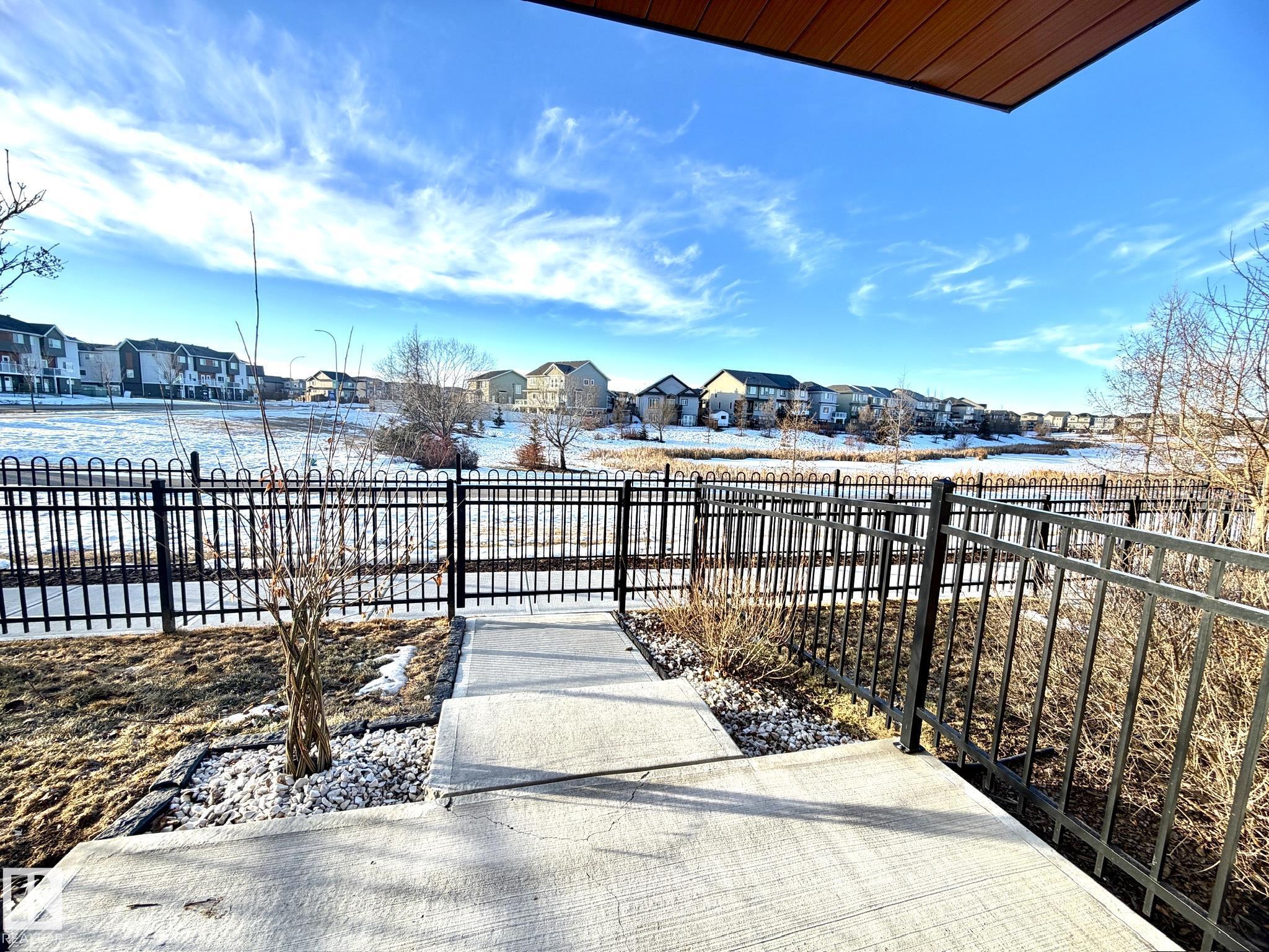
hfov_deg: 102.1
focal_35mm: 14
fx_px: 513
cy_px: 476
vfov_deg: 85.7
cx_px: 634
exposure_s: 1/286
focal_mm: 2.22
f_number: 2.2
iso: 50
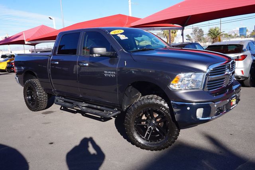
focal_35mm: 32
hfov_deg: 59.5
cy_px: 85
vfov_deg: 41.7
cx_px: 128
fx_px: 223
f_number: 11
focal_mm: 21
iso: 100
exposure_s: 1/80
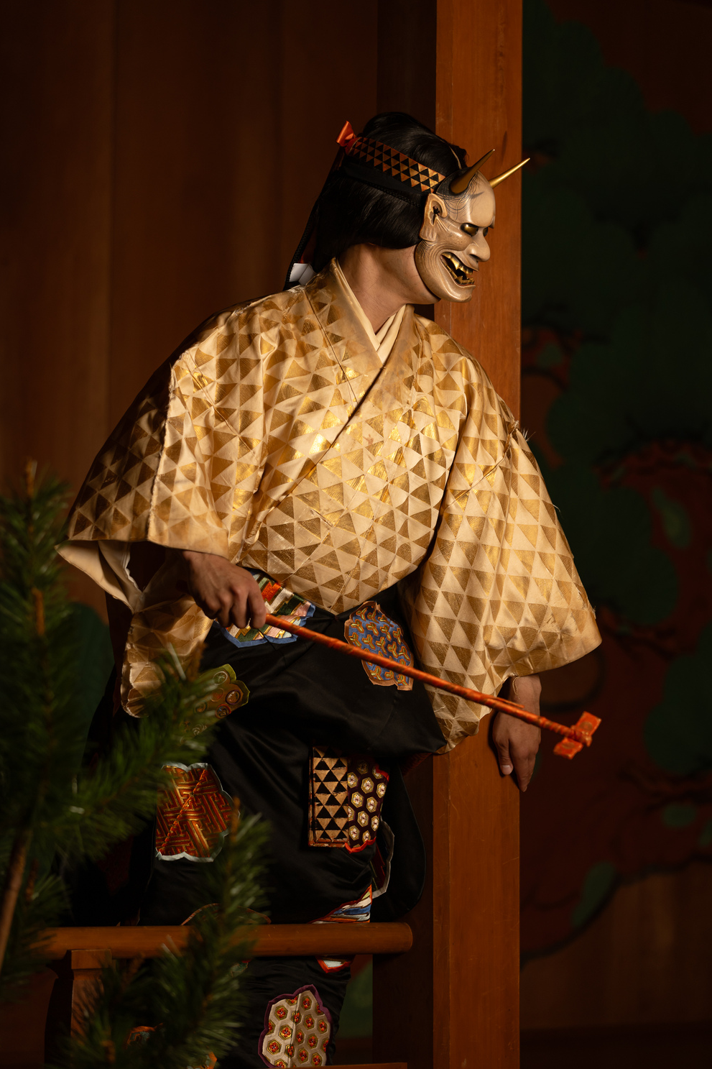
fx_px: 3472
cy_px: 535
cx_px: 356
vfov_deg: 17.5
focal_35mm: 117
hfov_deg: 11.7
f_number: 3.2
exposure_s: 1/125
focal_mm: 116
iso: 400
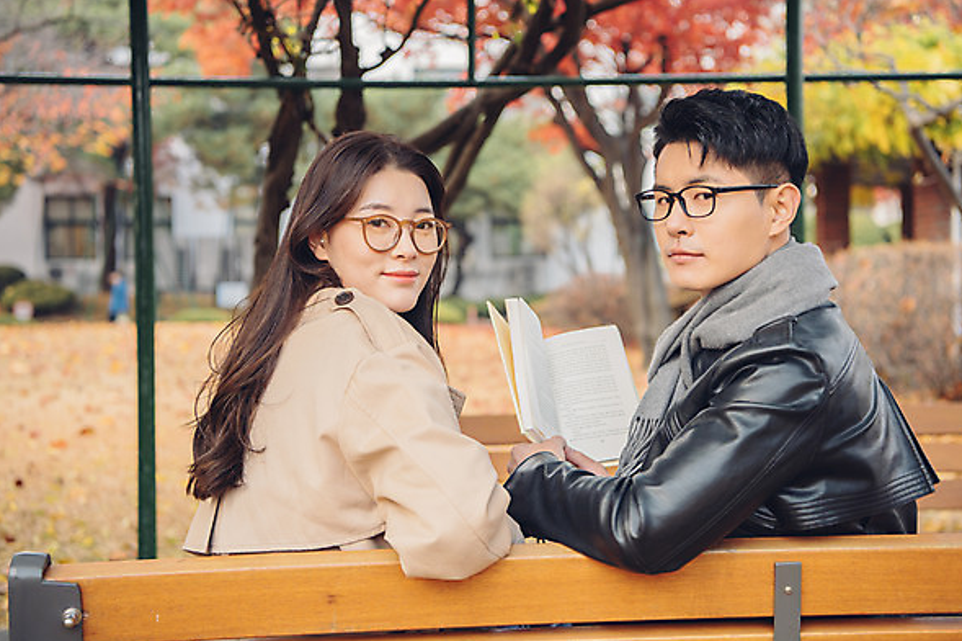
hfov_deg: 35.7
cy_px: 320
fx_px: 1496
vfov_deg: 24.2
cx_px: 481
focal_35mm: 56
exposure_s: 1/60
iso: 250
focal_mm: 55
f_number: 3.5
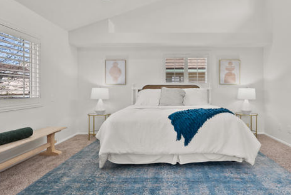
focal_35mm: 22
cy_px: 91
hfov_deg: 77.8
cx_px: 171
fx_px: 178
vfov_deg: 57.3
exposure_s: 1/4
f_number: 9
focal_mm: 16
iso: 250
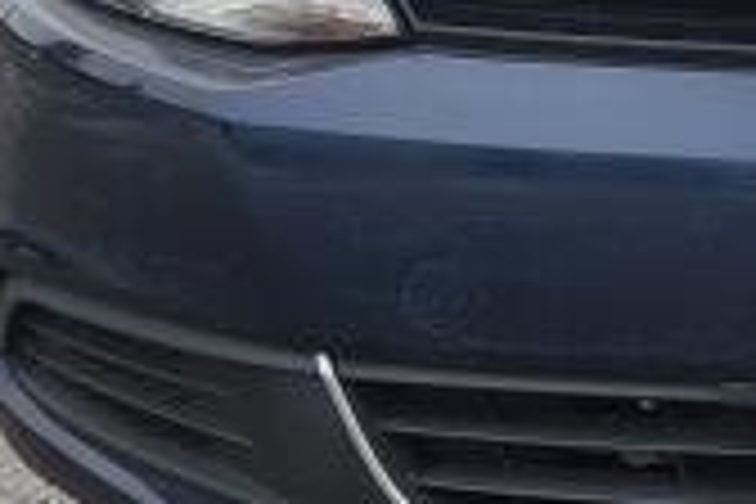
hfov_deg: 17.8
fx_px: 2163
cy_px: 72
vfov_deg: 13.2
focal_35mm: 103
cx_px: 1116
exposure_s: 1/120
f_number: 1.8
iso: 80
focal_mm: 5.4
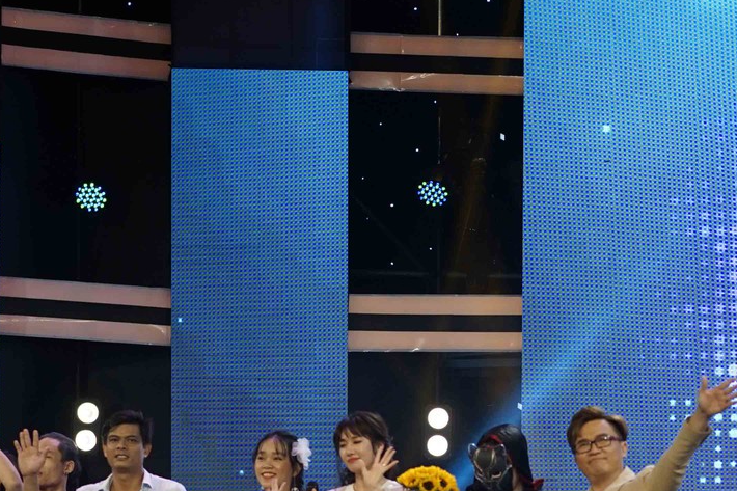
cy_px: 611
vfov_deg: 8.7
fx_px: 3172
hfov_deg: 13.2
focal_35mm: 155
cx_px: 445
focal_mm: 55
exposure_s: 1/250
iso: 400
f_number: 2
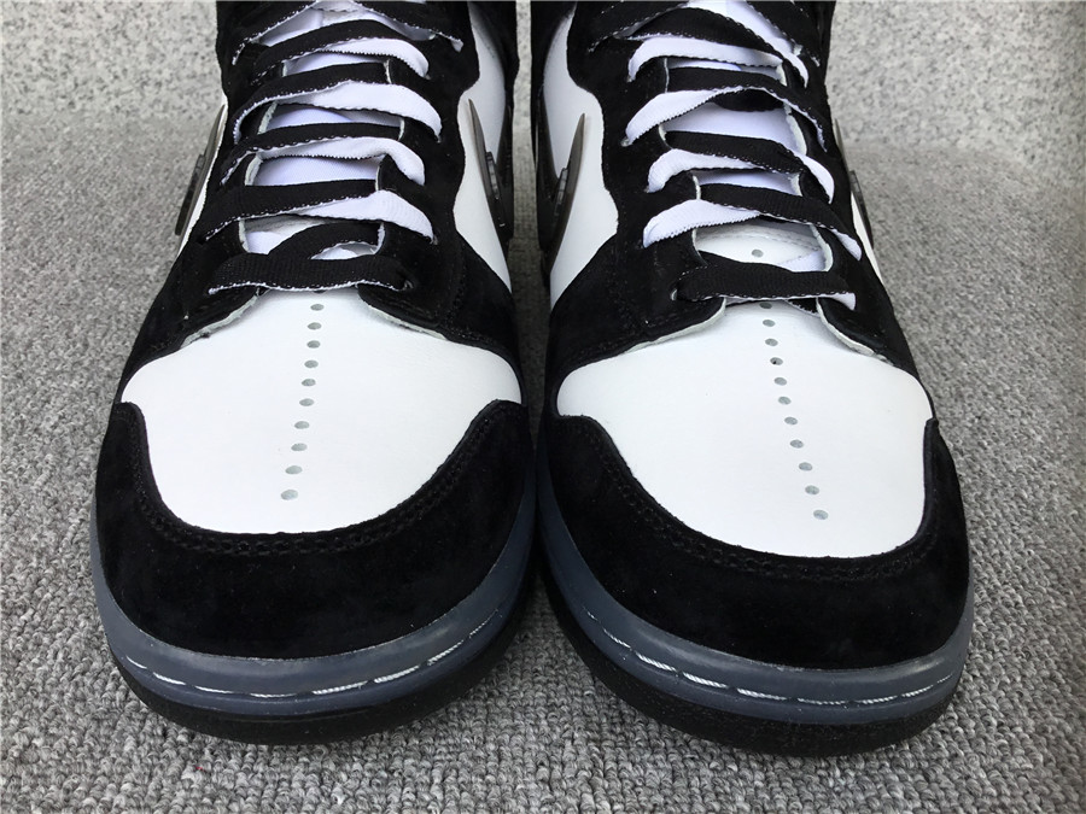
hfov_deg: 58.4
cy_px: 407
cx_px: 543
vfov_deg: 45.4
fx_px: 973
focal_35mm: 31
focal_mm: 3.3
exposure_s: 1/277
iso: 25
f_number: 2.4
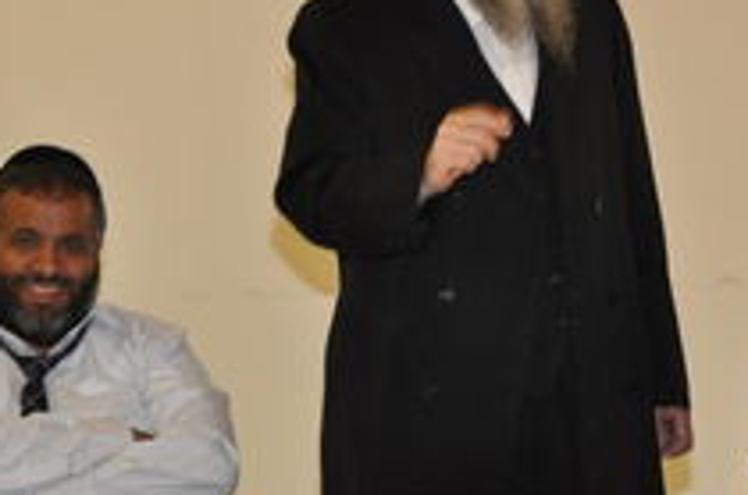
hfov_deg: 8.8
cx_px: 467
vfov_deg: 5.8
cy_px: 66
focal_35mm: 234
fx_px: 4851
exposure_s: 1/60
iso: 800
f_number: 5
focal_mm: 82
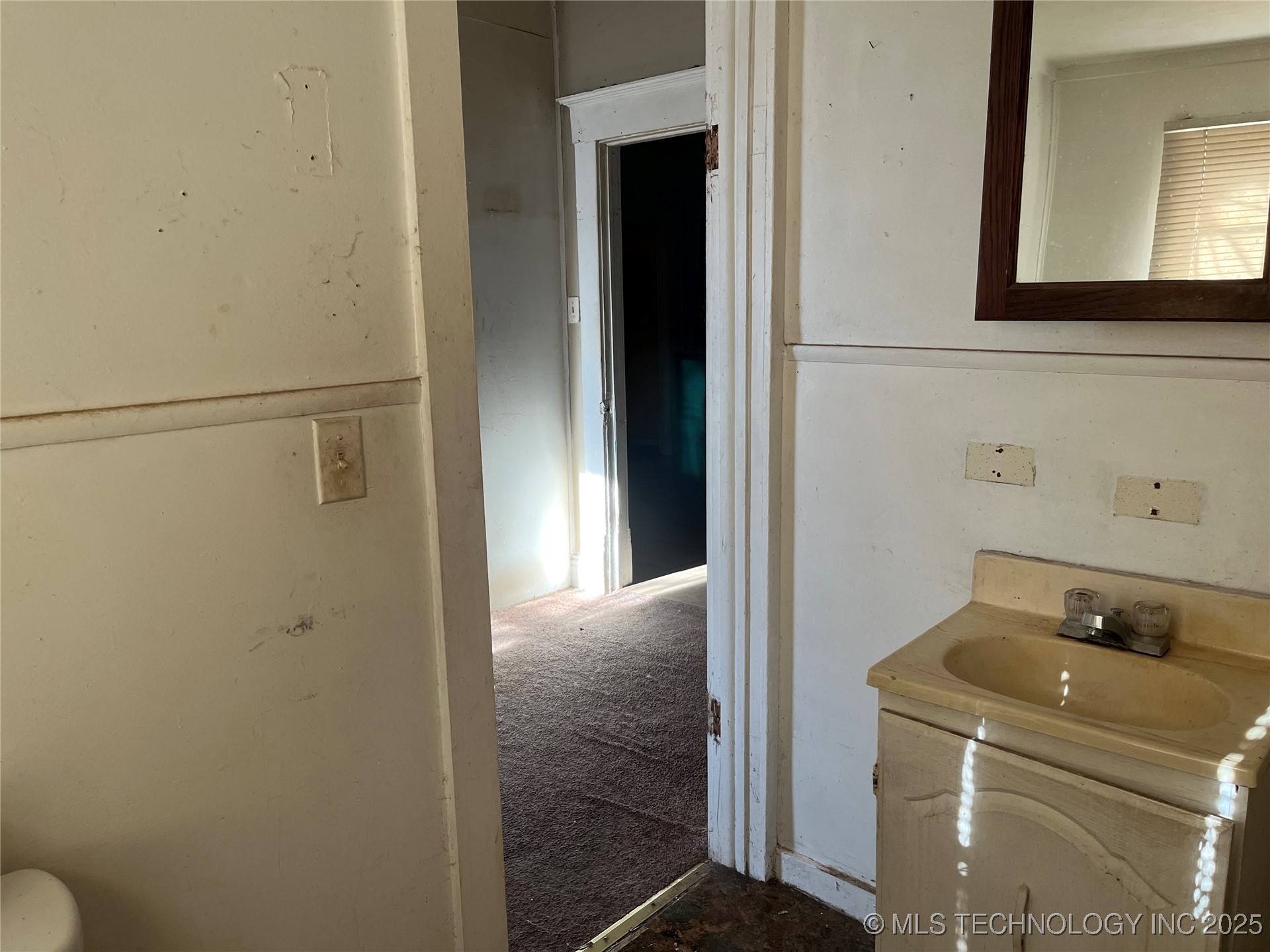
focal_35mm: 26
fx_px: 954
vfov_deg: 53.1
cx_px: 635
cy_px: 476
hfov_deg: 67.3
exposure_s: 1/118
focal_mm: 5.1
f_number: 1.6
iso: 125
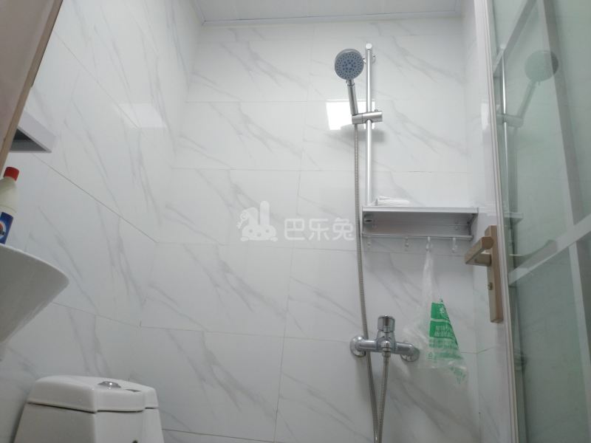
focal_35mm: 26
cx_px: 296
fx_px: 444
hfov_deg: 67.3
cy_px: 222
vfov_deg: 53.1
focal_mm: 3.44
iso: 190
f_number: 2
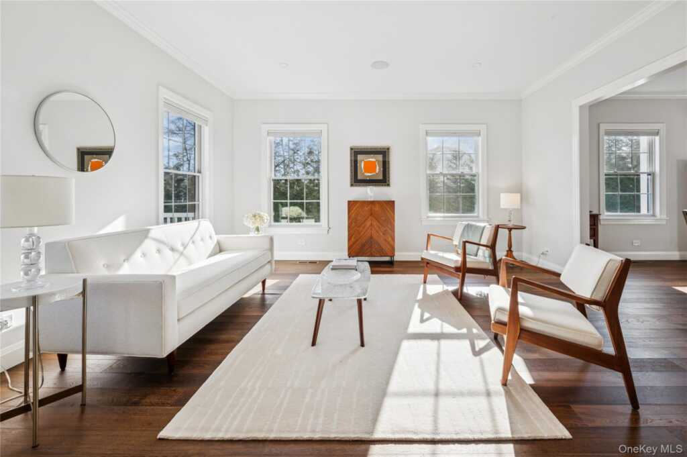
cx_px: 344
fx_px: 276
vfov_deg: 79.1
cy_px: 228
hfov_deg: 102.3
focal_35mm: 14
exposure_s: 1/60
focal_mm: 14.5
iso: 200
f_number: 11
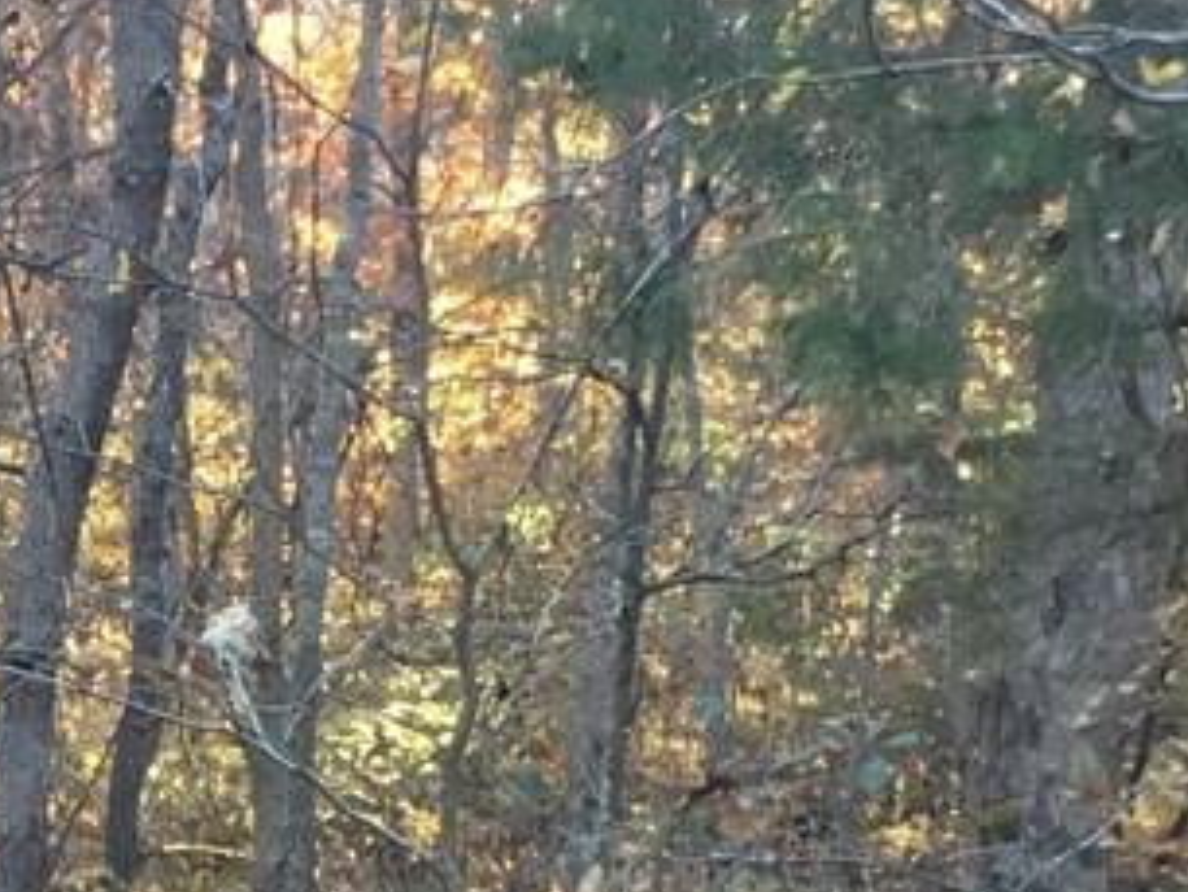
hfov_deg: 17.8
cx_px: -304
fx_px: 3571
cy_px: 982
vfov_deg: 13.9
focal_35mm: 104
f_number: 2.4
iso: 50
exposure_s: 1/30
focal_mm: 3.3
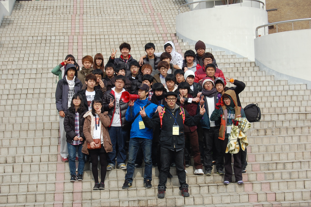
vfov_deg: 18.9
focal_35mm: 72
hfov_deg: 28.1
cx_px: 156
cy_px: 104
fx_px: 621
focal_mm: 48
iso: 200
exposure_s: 1/250
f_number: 9
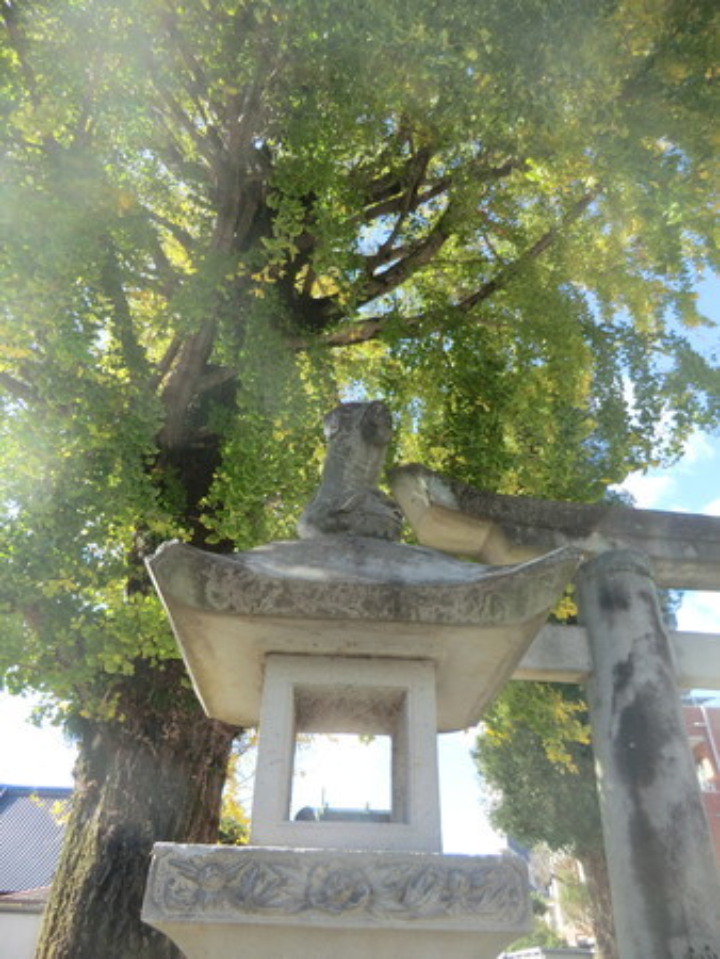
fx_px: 665
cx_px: 360
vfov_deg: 71.6
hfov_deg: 56.9
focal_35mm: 24
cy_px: 480
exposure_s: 1/250
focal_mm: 4.3
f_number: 3.2
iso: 80
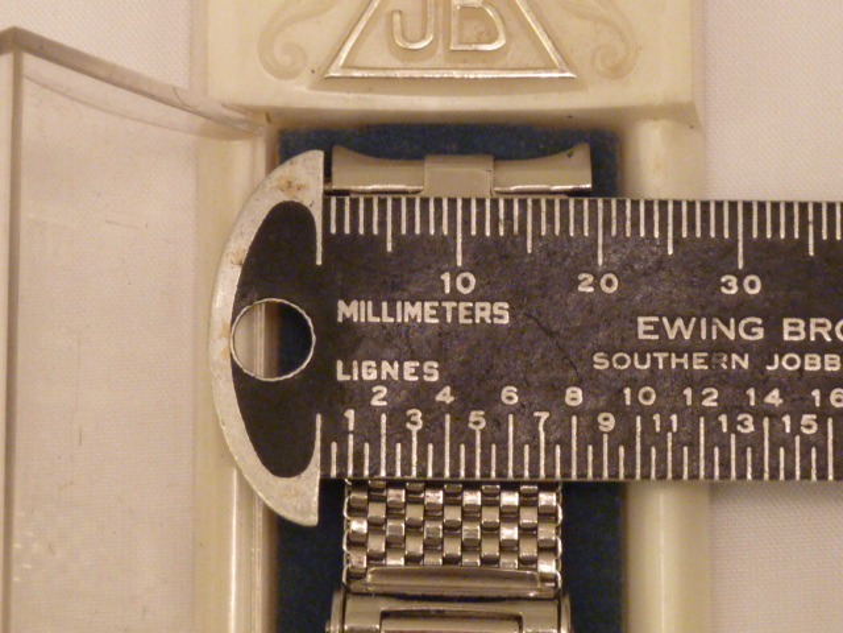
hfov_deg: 14.1
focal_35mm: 140
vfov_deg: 10.6
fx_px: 3409
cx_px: 422
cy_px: 316
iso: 400
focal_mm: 12.8
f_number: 4.2
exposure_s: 1/30
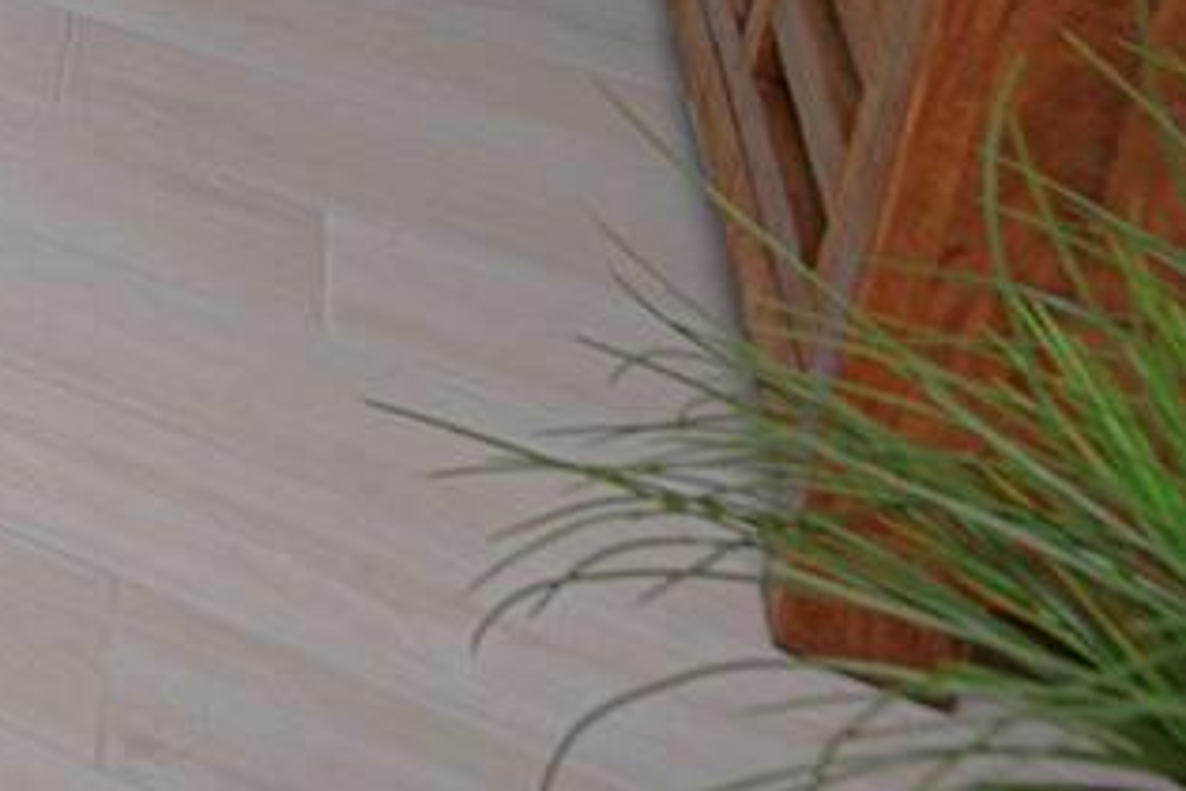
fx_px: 2339
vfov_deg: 14.5
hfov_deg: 16.3
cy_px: -968
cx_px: -1502
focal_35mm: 71
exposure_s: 1/80
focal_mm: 14
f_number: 4.5
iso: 200
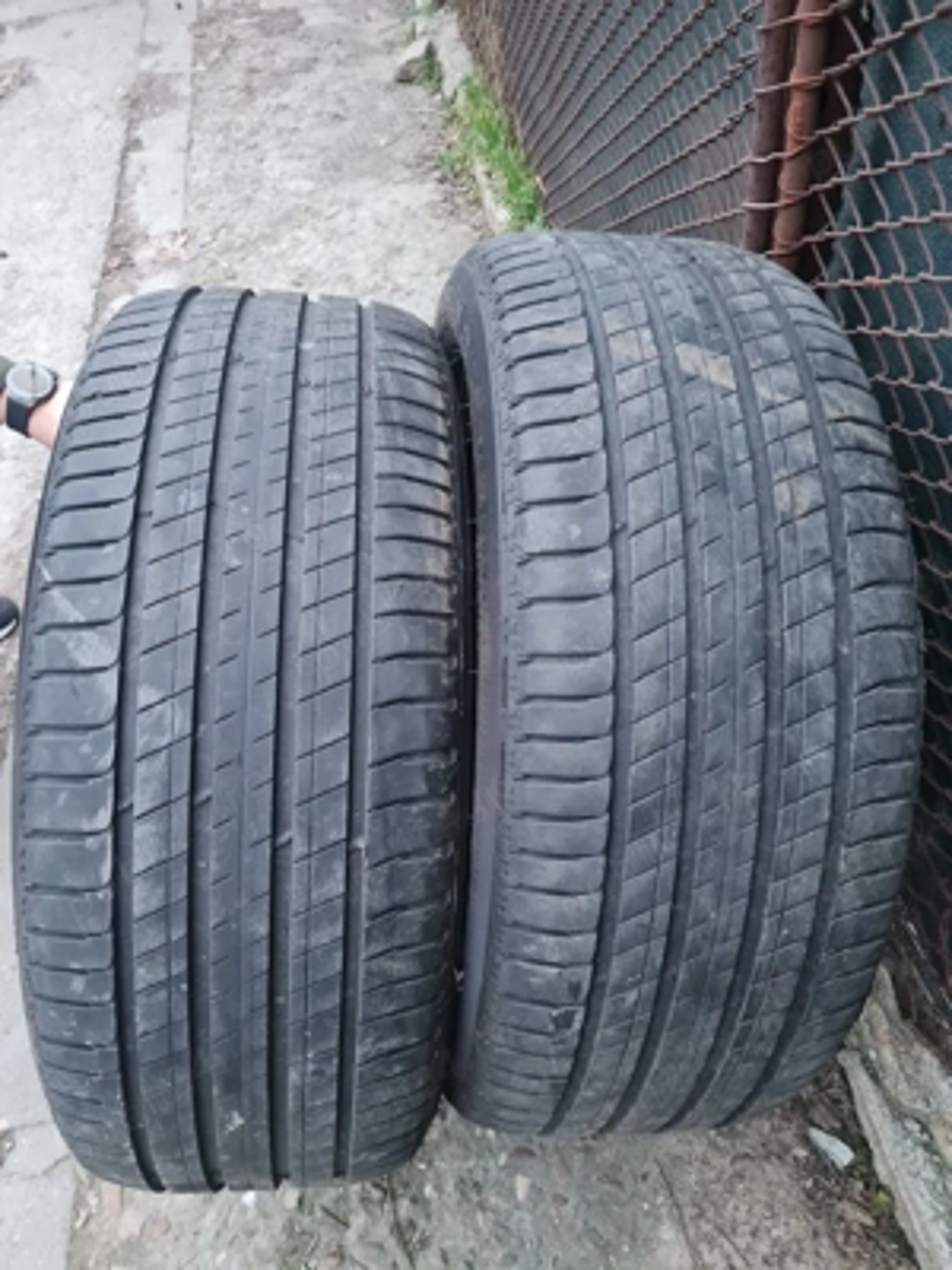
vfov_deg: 67.3
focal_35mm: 26
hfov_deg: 53.1
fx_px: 953
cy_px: 635
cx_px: 476
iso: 500
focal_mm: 5.4
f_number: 1.8
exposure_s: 1/33
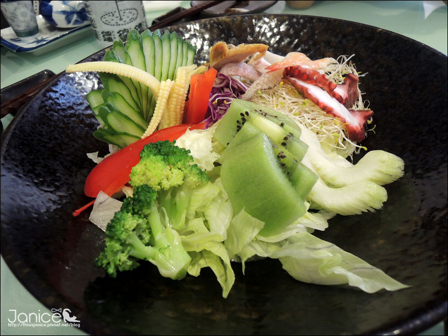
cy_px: 168
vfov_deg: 56.8
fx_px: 311
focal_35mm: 24
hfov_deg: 71.6
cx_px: 224
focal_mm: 4.3
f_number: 2.8
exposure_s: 1/20
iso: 400
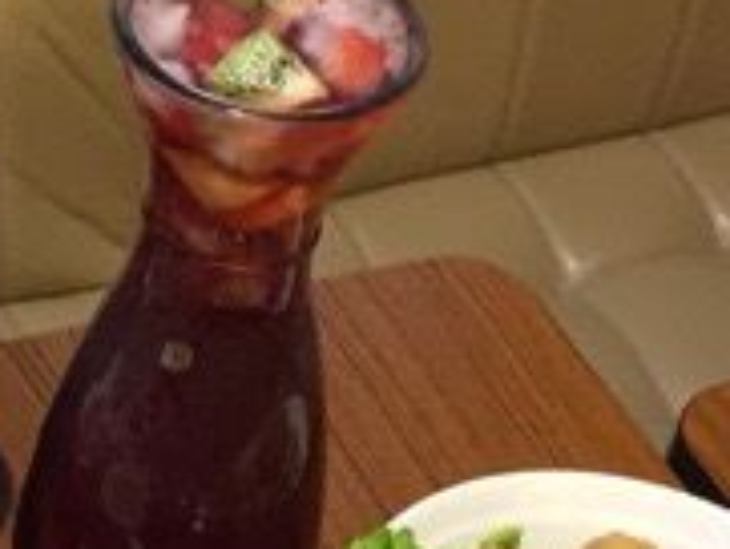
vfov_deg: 12.1
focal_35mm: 112
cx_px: -52
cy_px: 1015
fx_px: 2363
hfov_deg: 17.0
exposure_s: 1/33
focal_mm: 4.15
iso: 160
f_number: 2.2
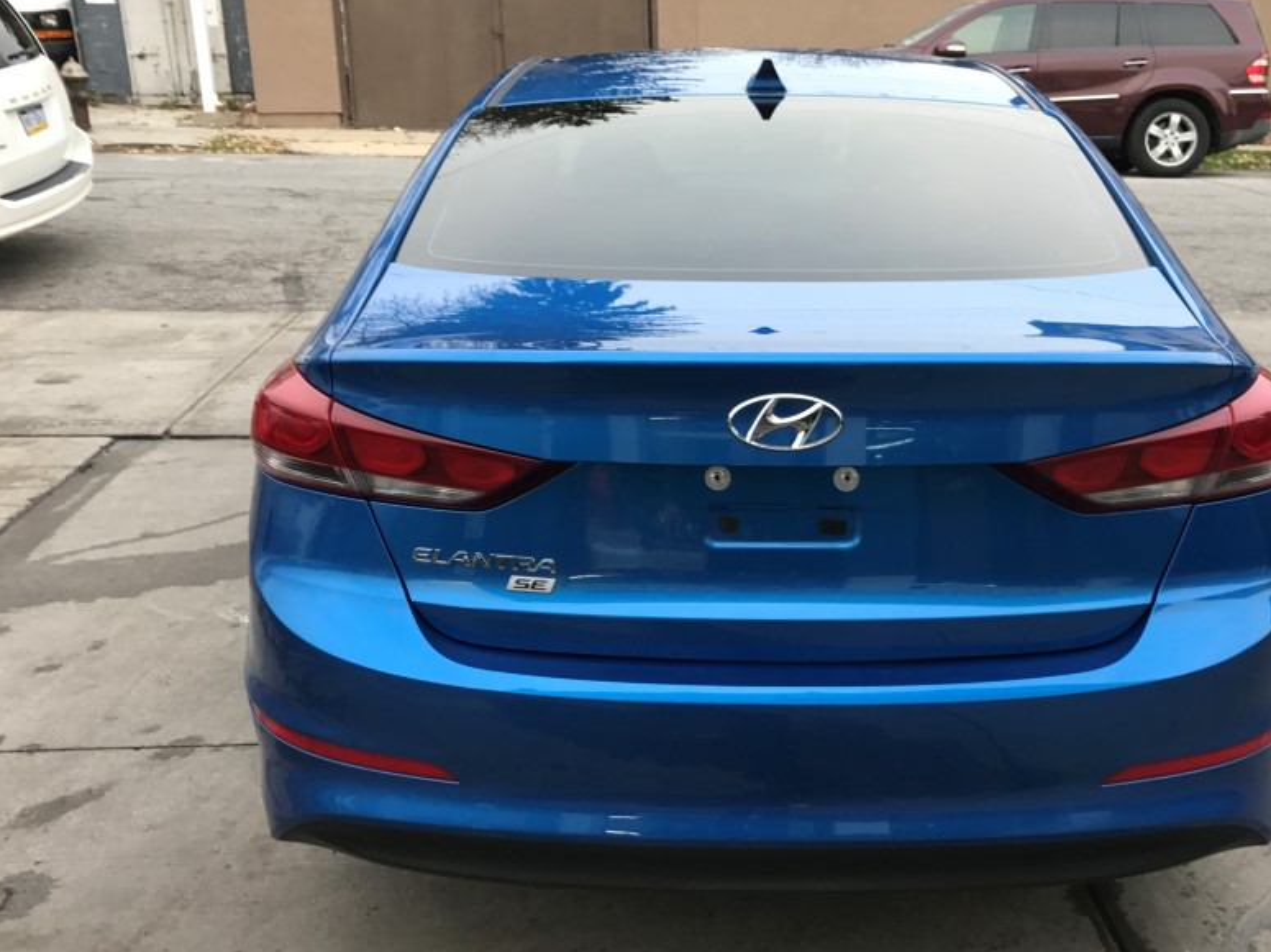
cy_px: 457
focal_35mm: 37
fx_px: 1358
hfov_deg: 49.9
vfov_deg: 38.6
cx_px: 748
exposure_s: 1/60
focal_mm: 3.99
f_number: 1.8
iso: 25
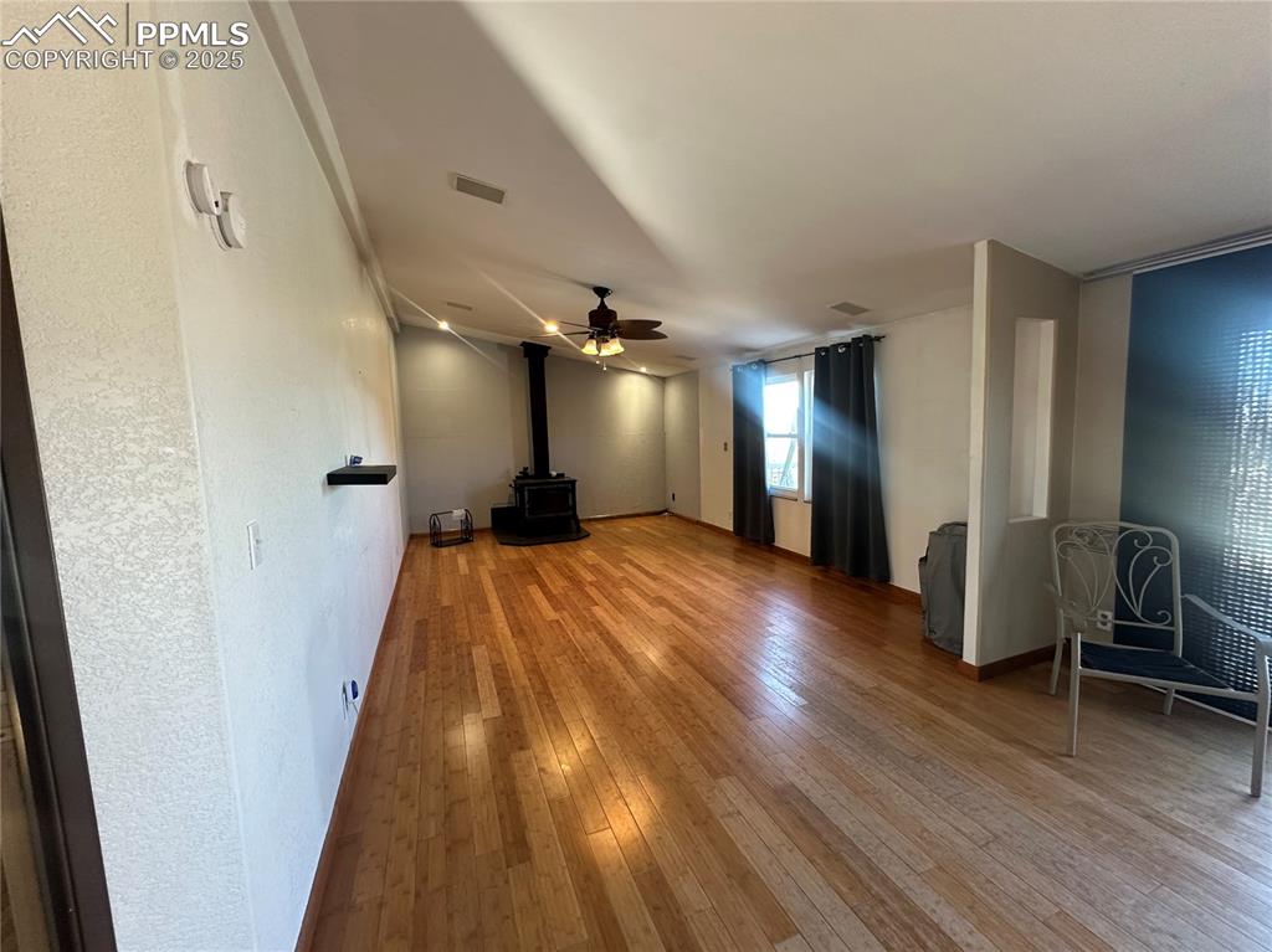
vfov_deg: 85.6
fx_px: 514
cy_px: 476
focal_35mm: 14
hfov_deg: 102.1
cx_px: 636
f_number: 2.2
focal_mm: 2.22
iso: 200
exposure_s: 1/60
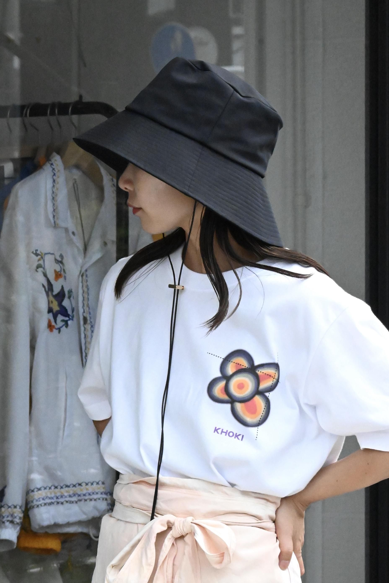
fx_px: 2674
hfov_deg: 8.3
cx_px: 194
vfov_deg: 12.5
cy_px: 292
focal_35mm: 165
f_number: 14
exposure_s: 1/3200
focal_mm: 110
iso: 12800
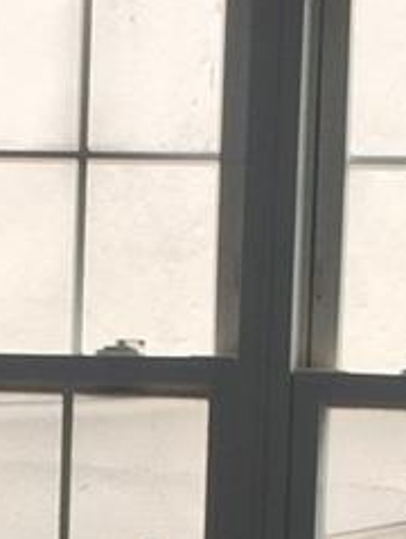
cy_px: 783
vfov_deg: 10.3
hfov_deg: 8.0
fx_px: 2901
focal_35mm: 186
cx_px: 97
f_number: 2.2
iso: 32
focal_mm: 4.15
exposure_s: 1/40
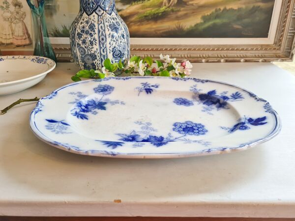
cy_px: 110
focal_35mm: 26
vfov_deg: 53.1
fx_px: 222
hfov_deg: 67.3
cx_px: 148
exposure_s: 1/50
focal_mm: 5.4
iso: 64
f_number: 1.8
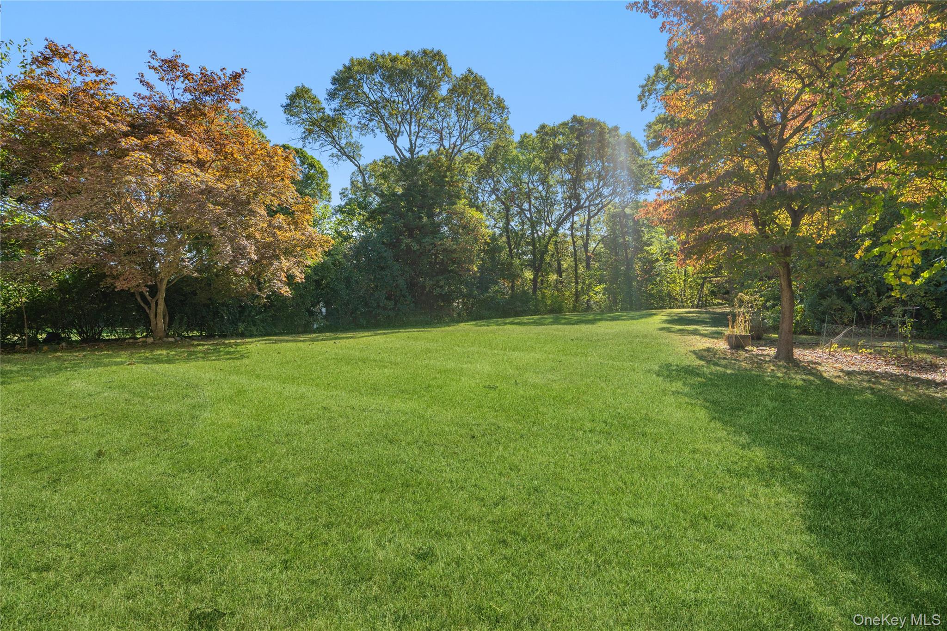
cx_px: 474
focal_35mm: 16
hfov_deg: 96.7
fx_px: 421
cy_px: 316
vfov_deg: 73.7
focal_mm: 16
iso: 64
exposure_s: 1/200
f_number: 5.6
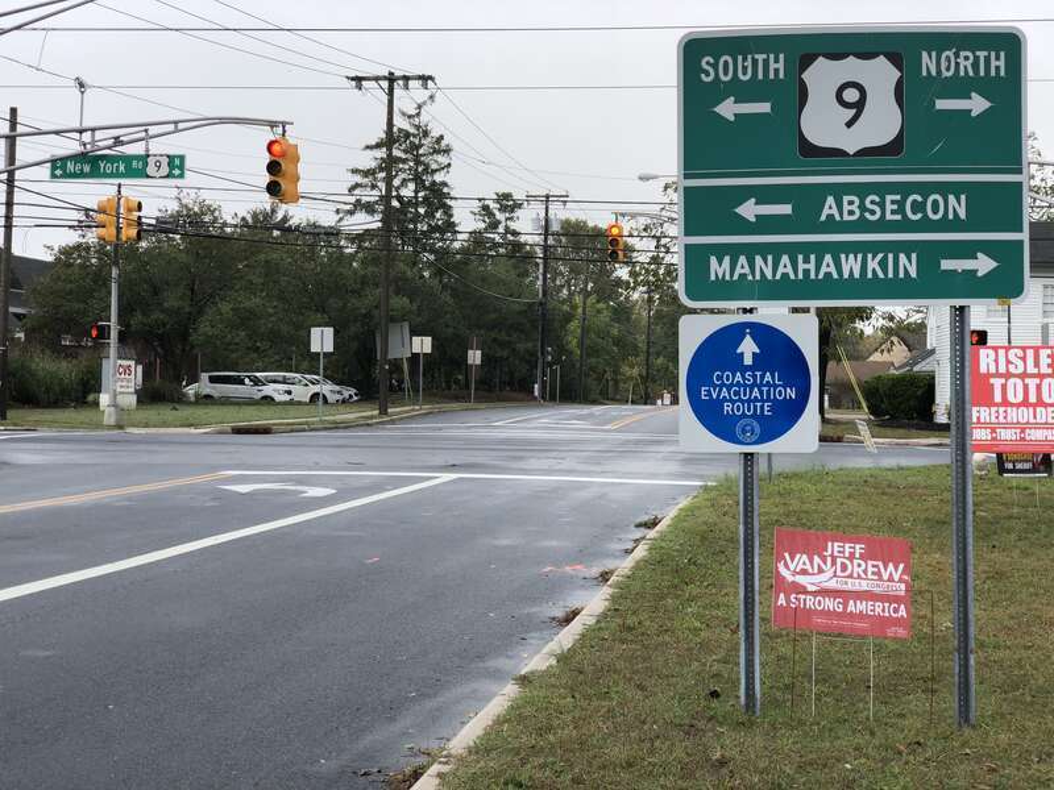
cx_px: 527
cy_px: 395
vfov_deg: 28.0
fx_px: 1583
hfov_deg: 36.8
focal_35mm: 52
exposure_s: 1/350
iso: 16
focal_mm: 6
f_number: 2.4
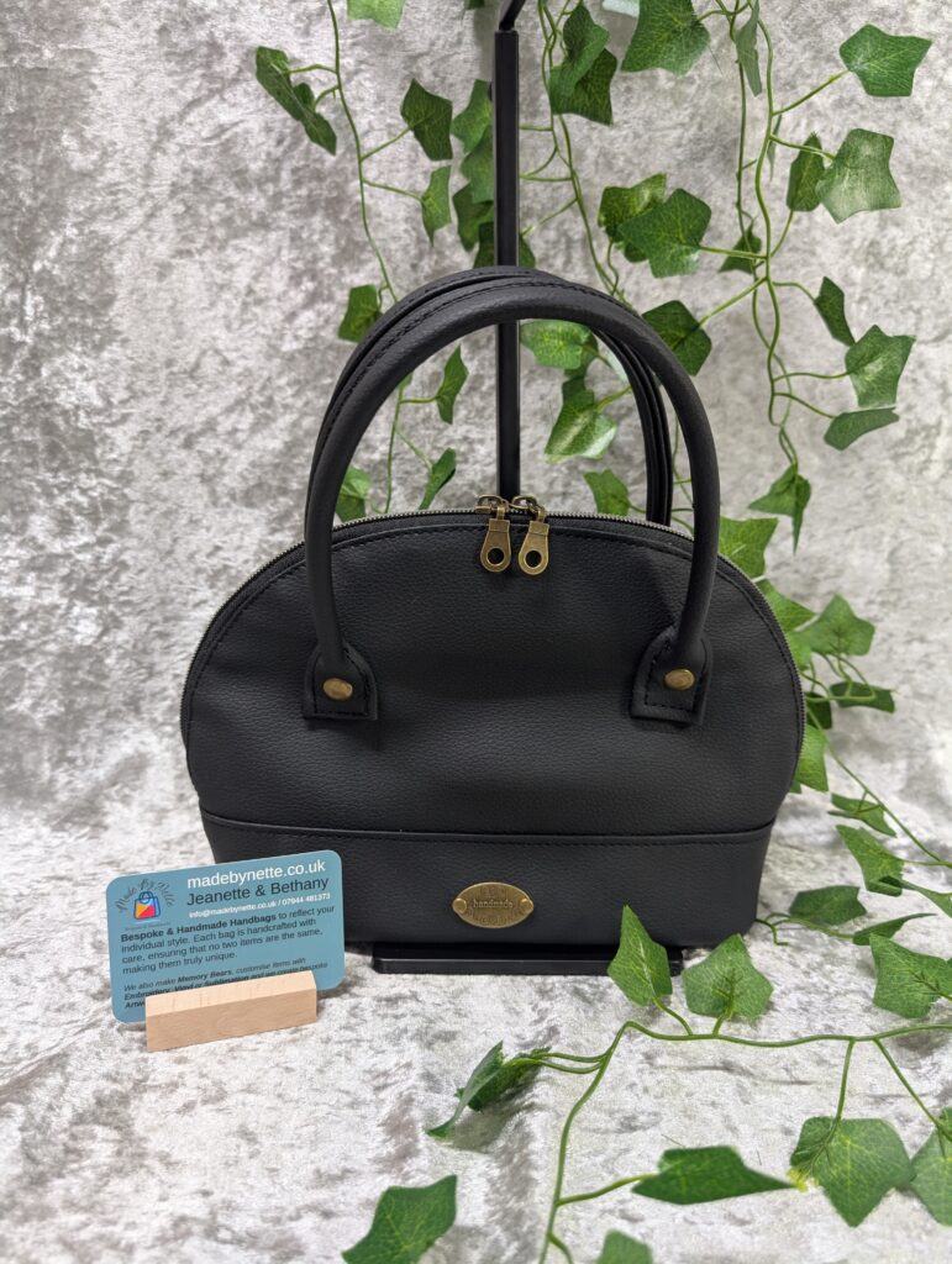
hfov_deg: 56.9
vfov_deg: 71.5
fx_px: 878
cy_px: 632
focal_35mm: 24
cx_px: 476
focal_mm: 6.9
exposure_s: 1/50
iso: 185
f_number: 1.68
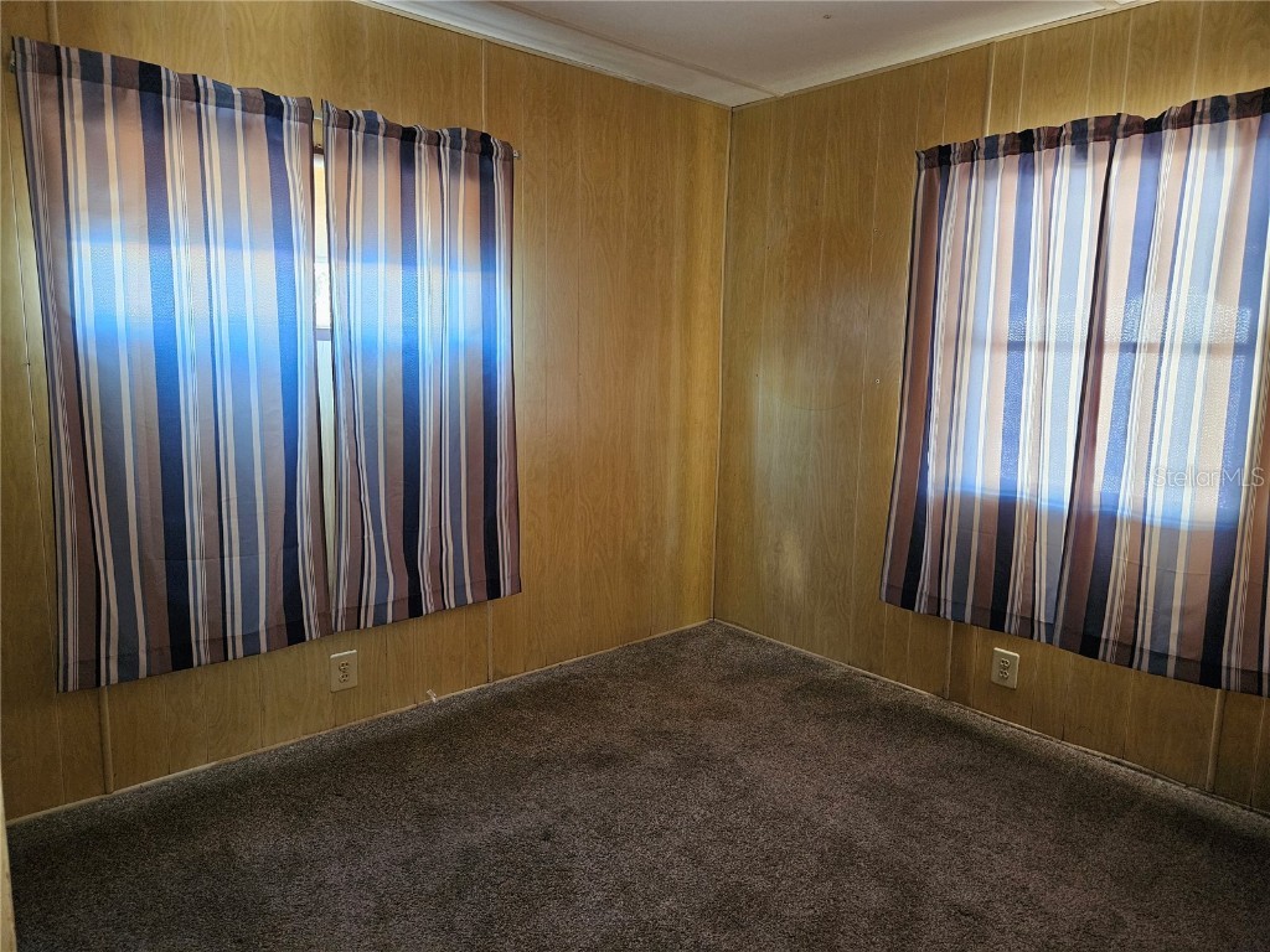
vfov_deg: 58.9
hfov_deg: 73.9
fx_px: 844
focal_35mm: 23
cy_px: 476
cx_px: 635
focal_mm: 5.4
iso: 800
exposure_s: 1/60
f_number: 1.8
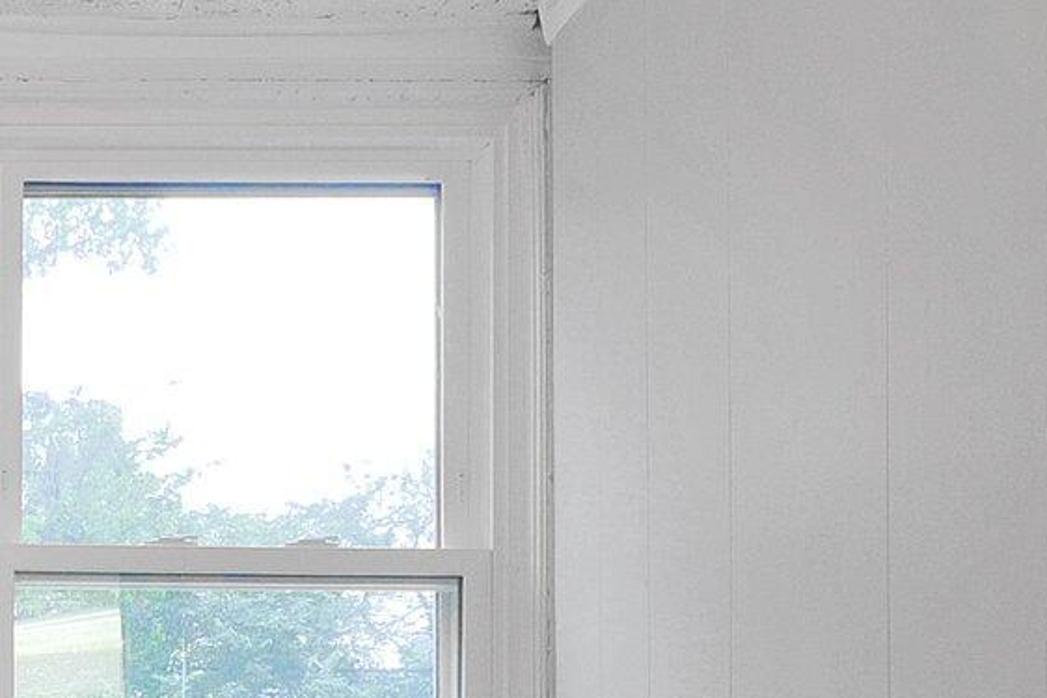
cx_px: -211
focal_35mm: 53
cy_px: 890
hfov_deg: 31.4
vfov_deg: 22.9
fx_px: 1542
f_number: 7.1
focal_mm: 7
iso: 800
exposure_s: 1/13
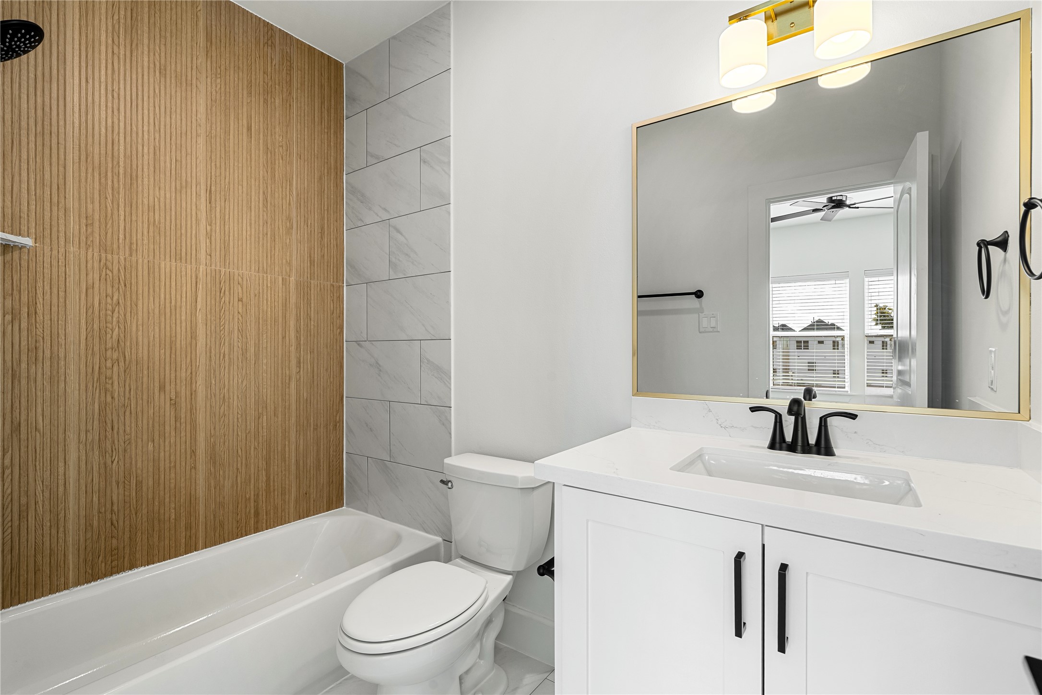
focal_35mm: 16
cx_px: 521
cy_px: 348
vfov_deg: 73.7
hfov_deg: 96.7
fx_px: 463
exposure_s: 1/1.67
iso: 200
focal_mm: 16
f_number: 9
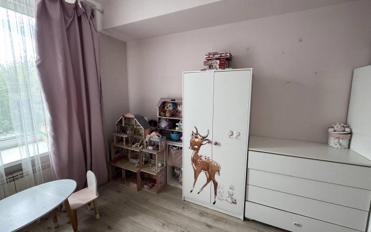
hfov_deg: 101.4
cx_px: 186
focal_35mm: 15
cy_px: 112
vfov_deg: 74.8
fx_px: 152
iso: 125
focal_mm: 2.22
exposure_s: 1/99
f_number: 2.2
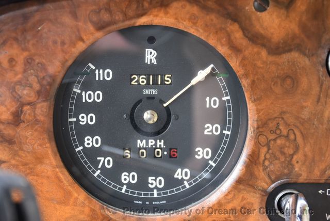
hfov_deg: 29.8
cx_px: 165
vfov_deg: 20.2
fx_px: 619
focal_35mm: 68
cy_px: 110
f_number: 4.5
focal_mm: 45
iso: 800
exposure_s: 1/80
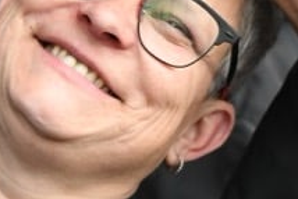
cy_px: 15
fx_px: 2178
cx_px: 344
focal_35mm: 263
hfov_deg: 7.8
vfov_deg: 5.2
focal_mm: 44
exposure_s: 1/1000
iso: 2800
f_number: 2.8
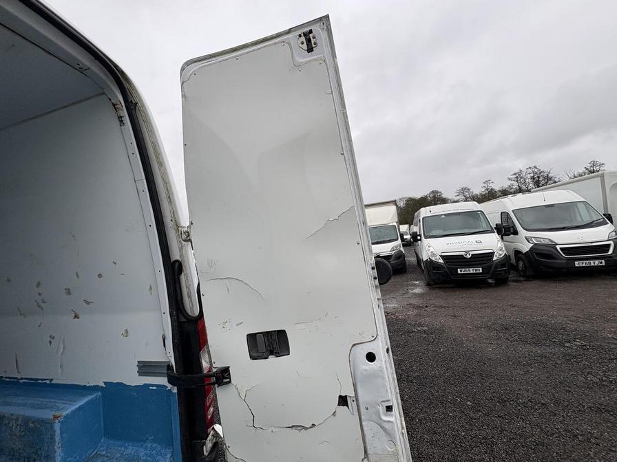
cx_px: 308
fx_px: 250
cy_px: 231
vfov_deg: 85.7
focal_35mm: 14
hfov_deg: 102.1
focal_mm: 2.22
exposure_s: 1/565
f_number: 2.2
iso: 40
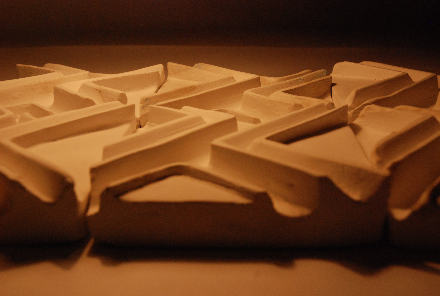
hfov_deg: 37.8
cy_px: 148
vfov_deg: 25.9
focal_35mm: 52
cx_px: 220
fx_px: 643
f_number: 9
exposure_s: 1/640
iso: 1250
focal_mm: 35
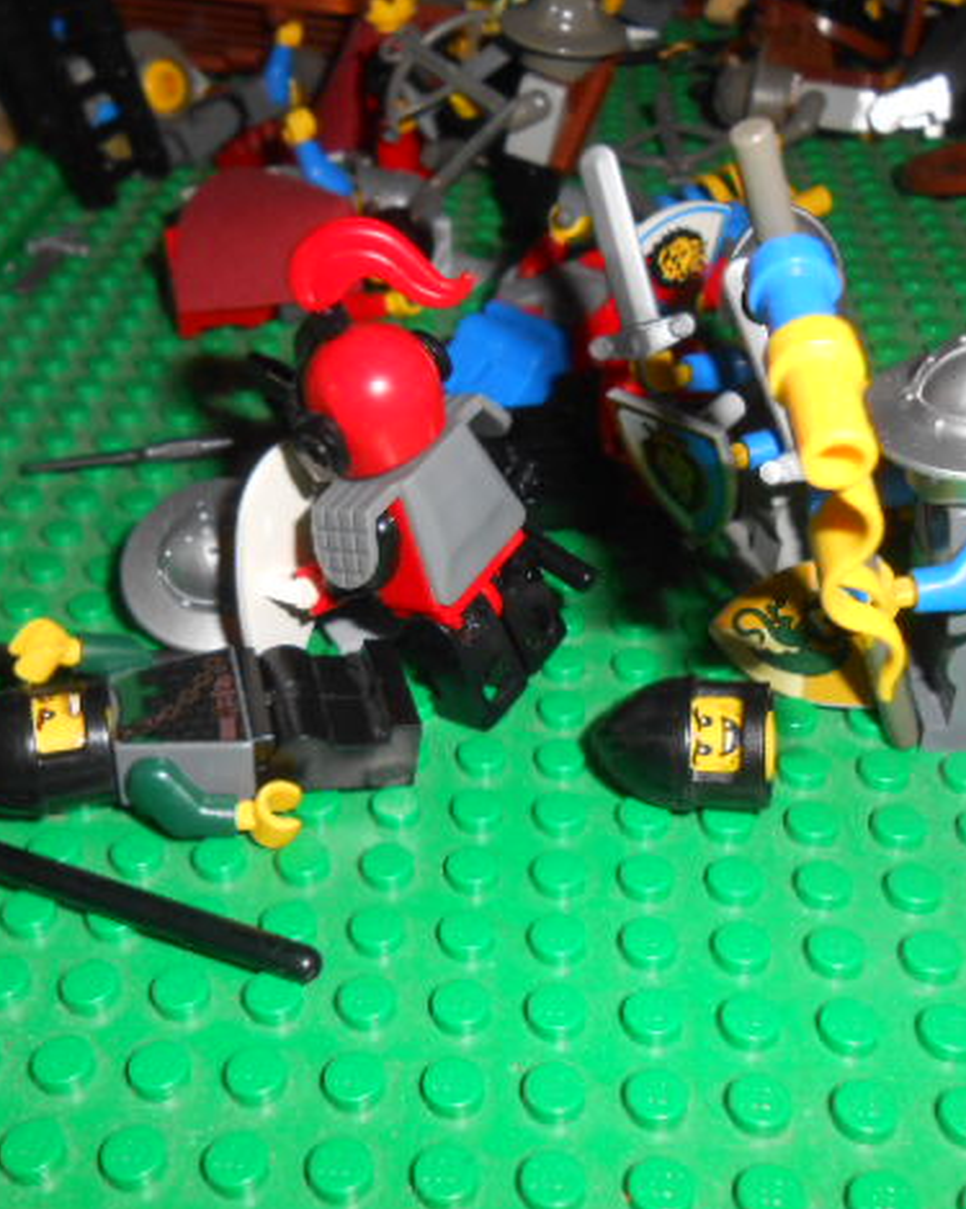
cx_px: 420
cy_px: 608
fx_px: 1430
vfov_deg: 45.8
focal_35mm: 40
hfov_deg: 37.3
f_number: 11.9
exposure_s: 1/25
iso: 200
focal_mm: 5.3
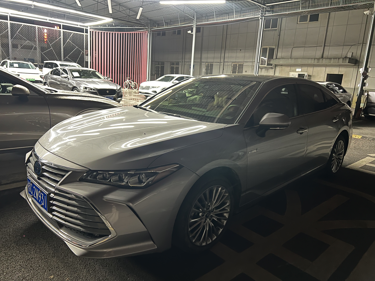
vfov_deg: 53.1
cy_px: 140
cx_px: 188
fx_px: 282
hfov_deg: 67.3
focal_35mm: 26
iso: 1250
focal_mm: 5.7
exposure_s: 1/15
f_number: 1.5
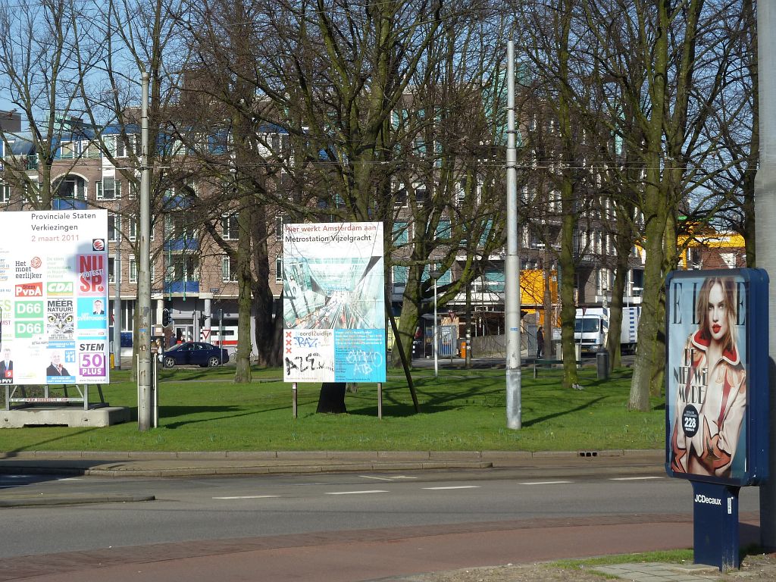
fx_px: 2018
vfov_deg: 16.4
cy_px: 291
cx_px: 388
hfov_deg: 21.8
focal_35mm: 90
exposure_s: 1/400
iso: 80
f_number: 4.3
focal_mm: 14.7
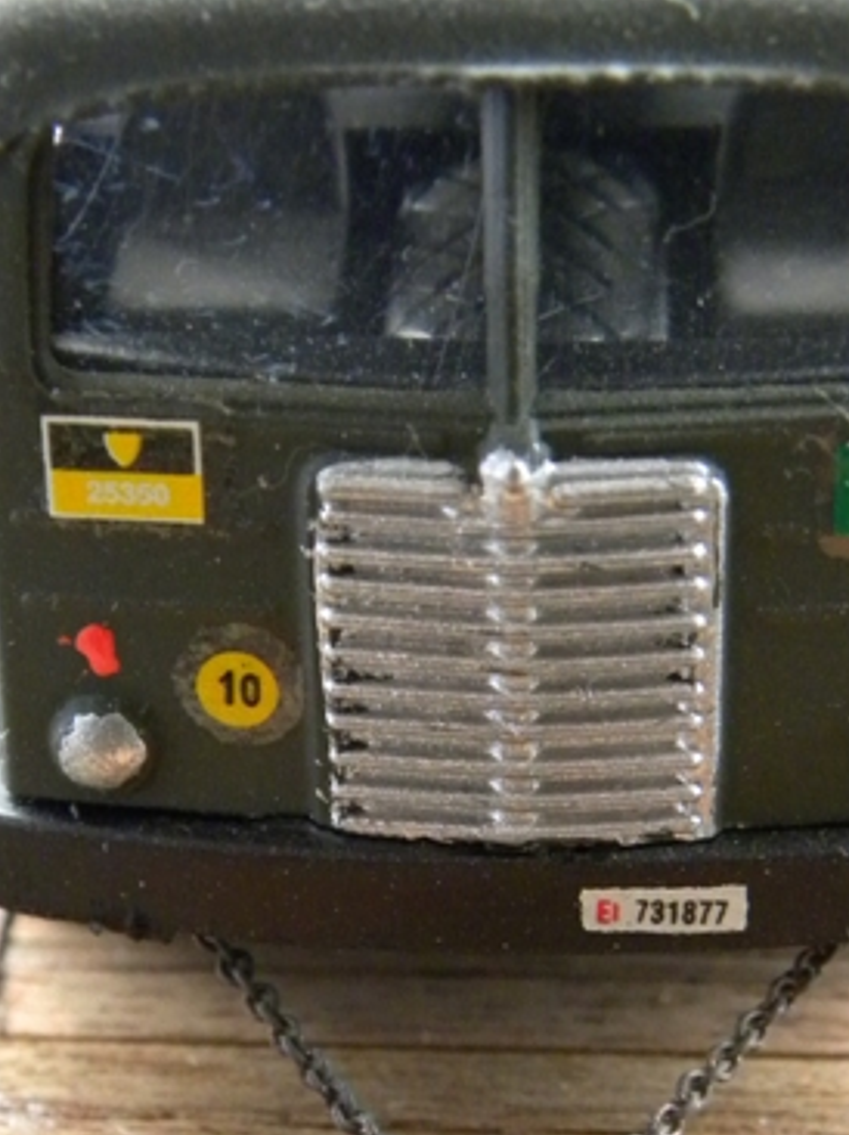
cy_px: 778
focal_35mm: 108
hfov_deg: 13.7
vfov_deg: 18.2
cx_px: 527
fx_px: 3536
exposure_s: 1/47.2
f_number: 3.5
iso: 400
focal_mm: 9.2
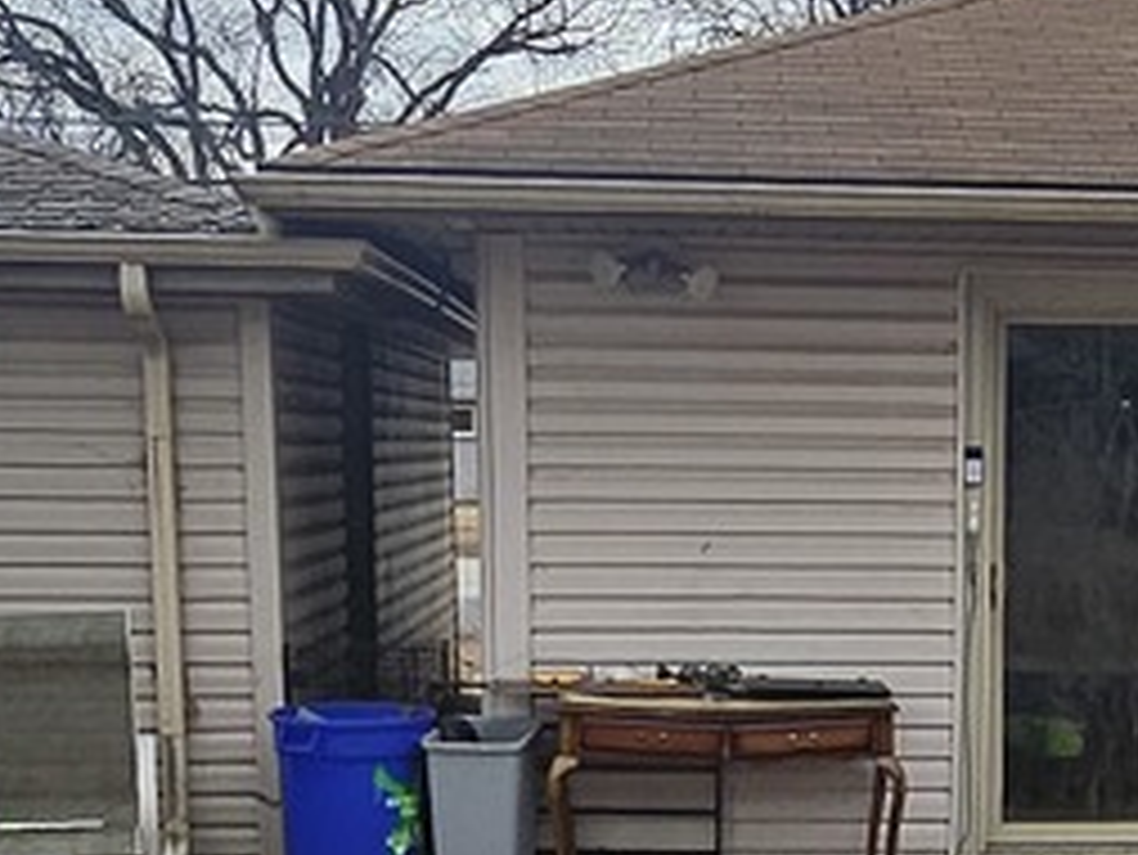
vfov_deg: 19.3
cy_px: 860
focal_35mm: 74
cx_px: 949
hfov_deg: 25.7
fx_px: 2434
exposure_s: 1/950
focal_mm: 1.74
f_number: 2.2
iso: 32
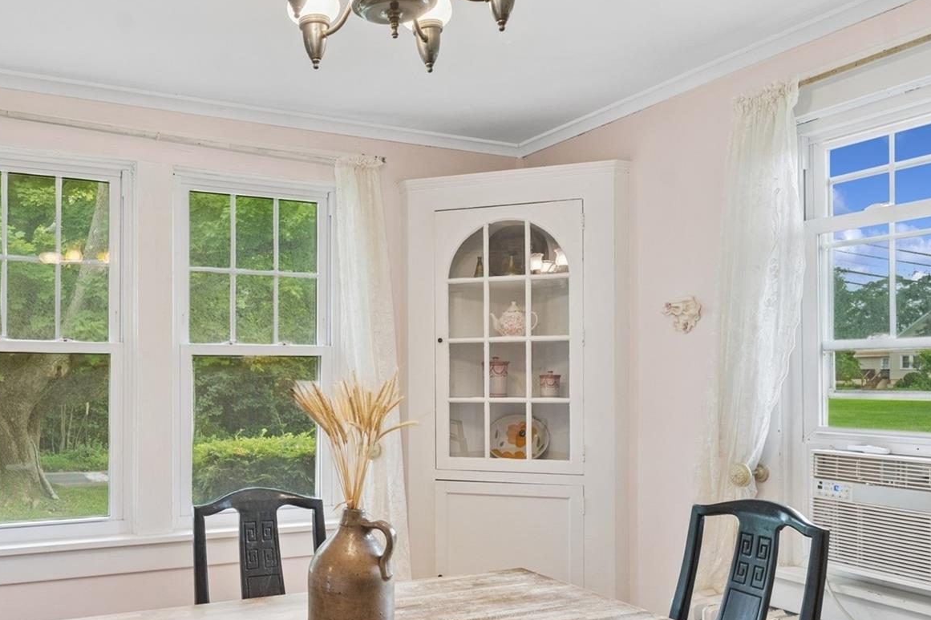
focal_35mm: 30
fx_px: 775
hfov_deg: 60.5
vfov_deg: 43.2
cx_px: 310
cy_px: 388
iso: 320
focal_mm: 17
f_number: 7.1
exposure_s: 1/100
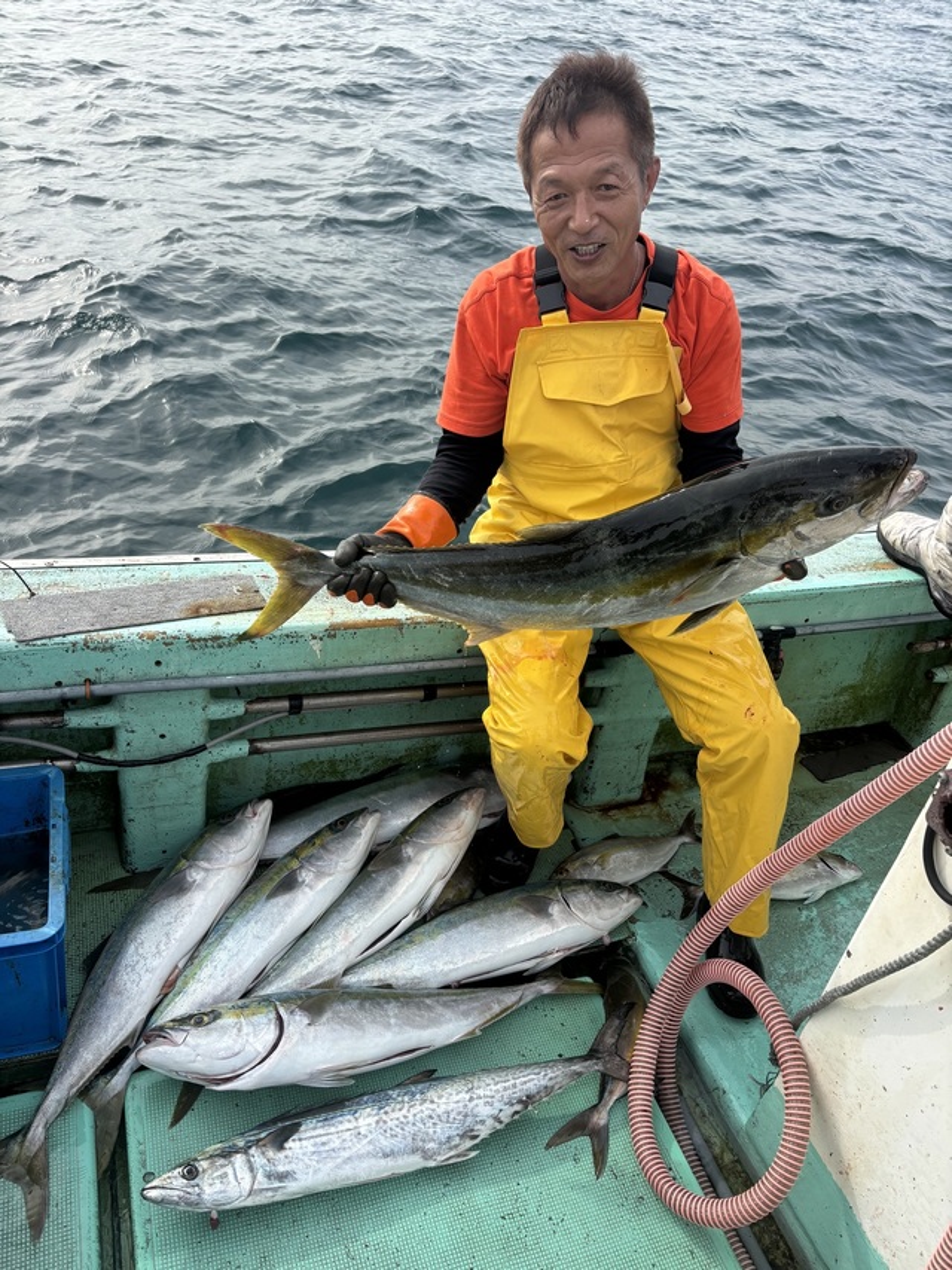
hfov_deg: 53.0
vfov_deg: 67.3
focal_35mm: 26
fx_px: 954
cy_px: 635
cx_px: 476
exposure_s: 1/1279
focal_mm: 5.96
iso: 50
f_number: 1.6
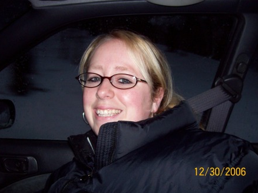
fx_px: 276
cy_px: 97
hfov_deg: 50.2
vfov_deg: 38.6
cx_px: 127
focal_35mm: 37
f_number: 2.7
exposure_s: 1/64
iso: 80
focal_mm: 6
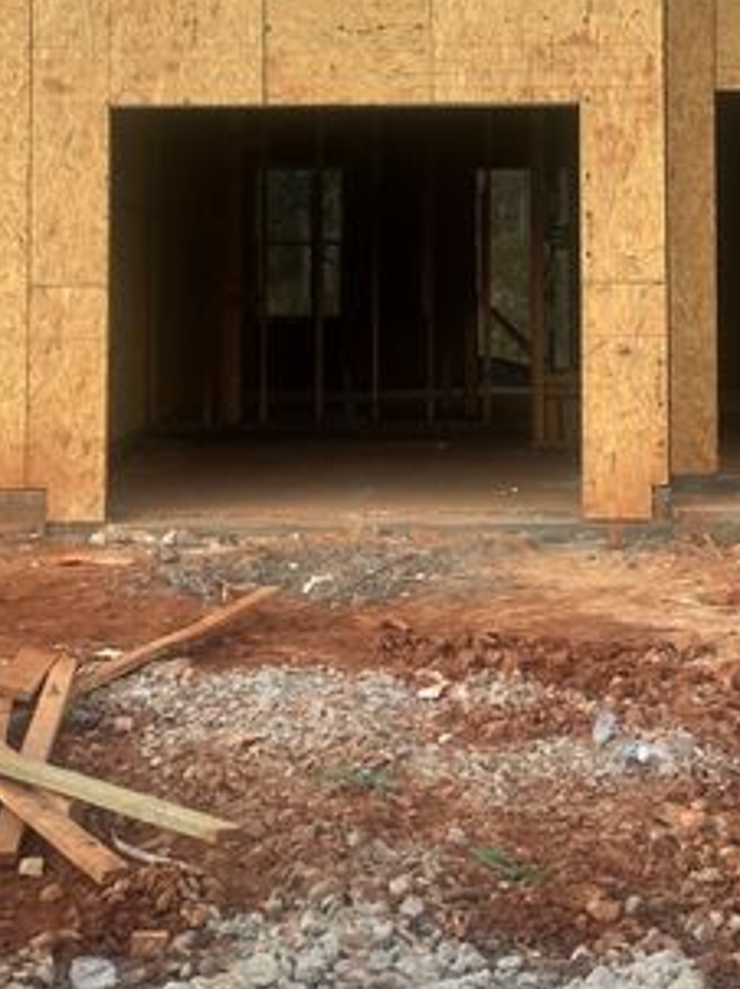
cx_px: 445
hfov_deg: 13.9
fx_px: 3026
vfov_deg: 18.1
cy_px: 2
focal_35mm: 106
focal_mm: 6.86
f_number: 1.78
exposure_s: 1/72
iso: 80
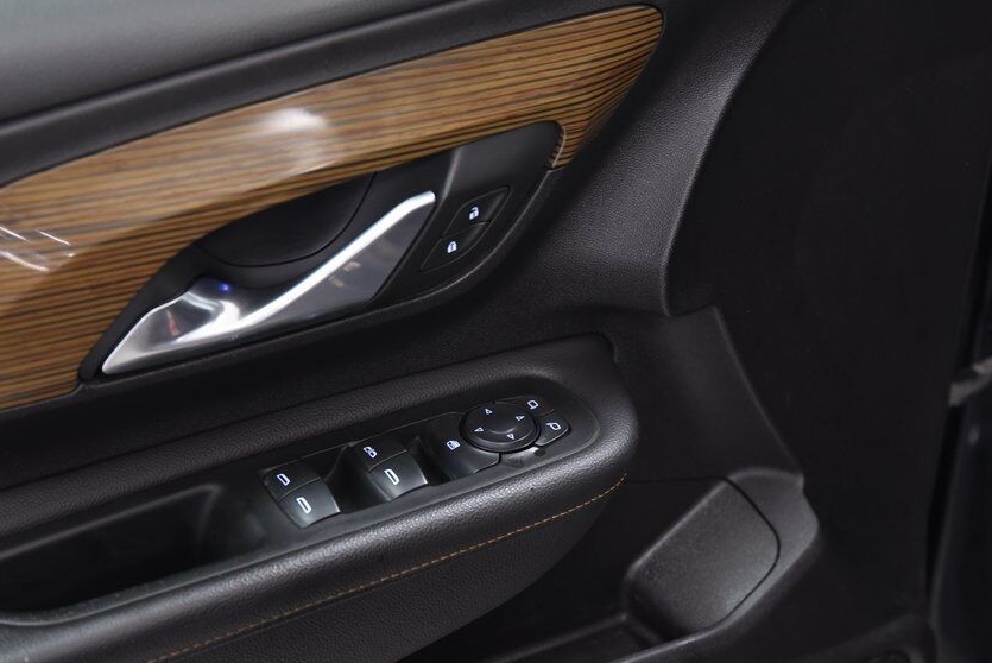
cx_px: 402
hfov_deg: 26.6
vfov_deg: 18.0
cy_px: 302
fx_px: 2096
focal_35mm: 76
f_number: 4.5
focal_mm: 62
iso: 1600
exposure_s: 1/20
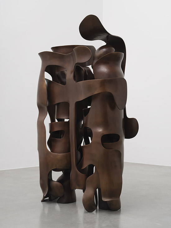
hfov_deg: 28.0
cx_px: 86
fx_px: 342
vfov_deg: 36.8
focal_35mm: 52
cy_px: 114
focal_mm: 66.3
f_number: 11
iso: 100
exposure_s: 1/125
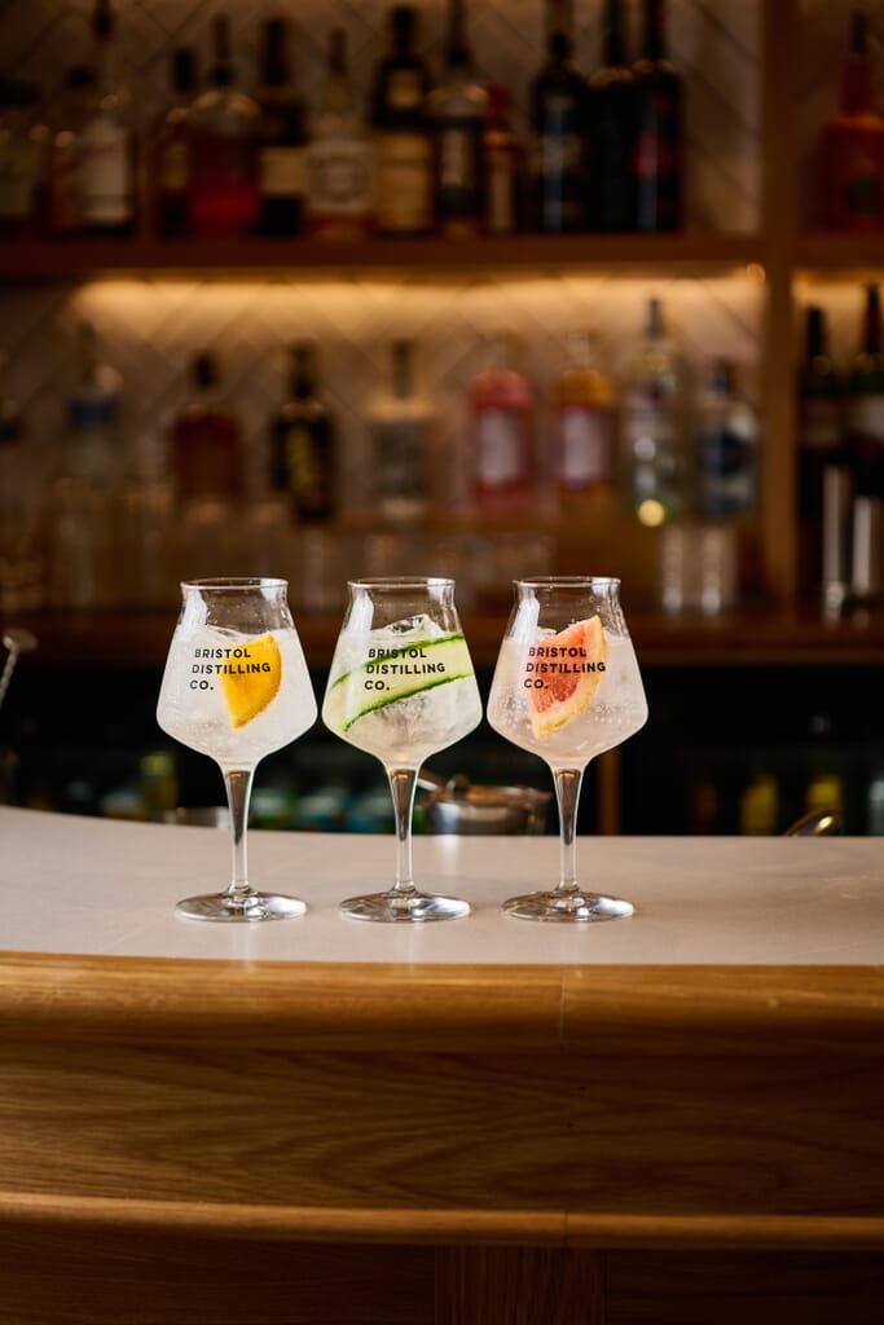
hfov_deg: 19.5
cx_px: 442
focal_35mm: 70
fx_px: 2577
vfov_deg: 28.8
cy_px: 662
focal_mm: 70
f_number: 2.8
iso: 100
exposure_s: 1/160
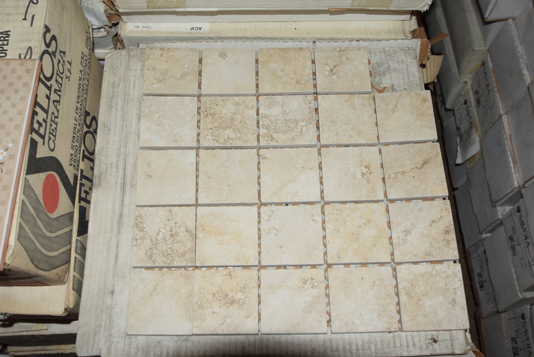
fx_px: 534
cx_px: 267
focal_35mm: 36
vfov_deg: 36.9
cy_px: 178
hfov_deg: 53.1
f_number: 4.5
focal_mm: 24
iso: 900
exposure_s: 1/60
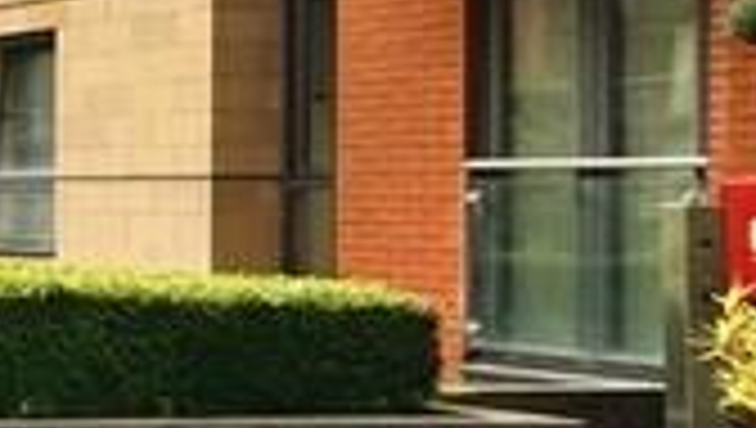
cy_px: 2
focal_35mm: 93
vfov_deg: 12.9
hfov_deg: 13.9
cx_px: -1161
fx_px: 1867
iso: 50
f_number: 2.2
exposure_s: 1/681
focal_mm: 2.22
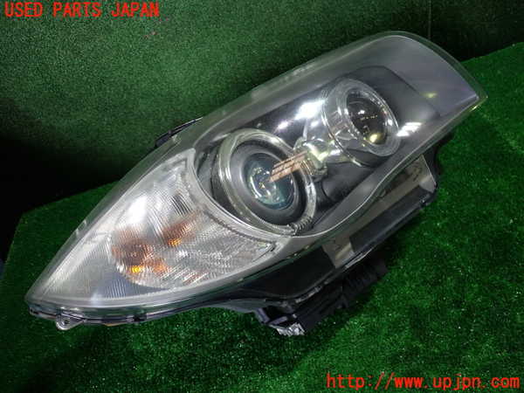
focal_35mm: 30
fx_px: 454
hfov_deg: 60.0
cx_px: 262
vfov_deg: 46.8
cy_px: 196
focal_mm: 5.4
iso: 200
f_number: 2.3
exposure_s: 1/60
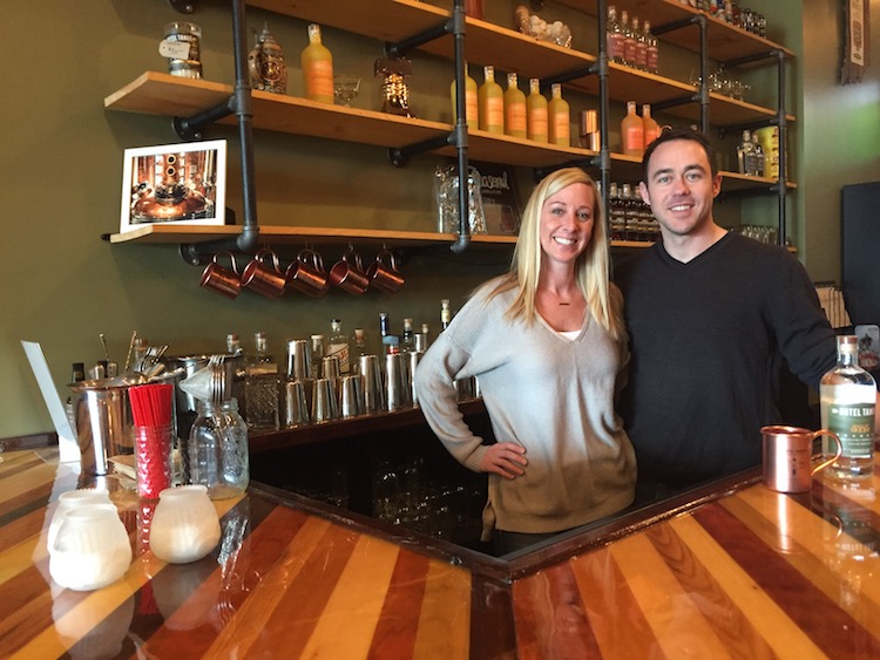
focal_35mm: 29
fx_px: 737
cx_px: 440
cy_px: 330
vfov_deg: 48.3
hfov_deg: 61.6
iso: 250
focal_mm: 4.15
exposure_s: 1/24
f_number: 2.2
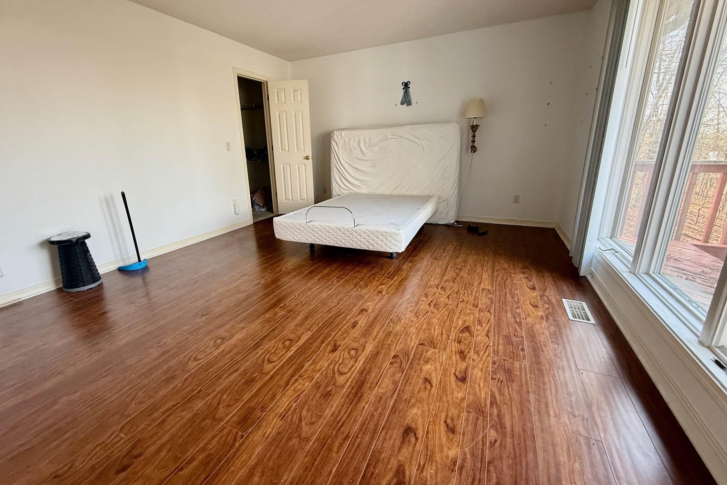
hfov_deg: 100.4
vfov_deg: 77.2
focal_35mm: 15
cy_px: 227
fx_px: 303
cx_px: 354
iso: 250
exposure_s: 1/60
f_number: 2.2
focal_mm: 2.22
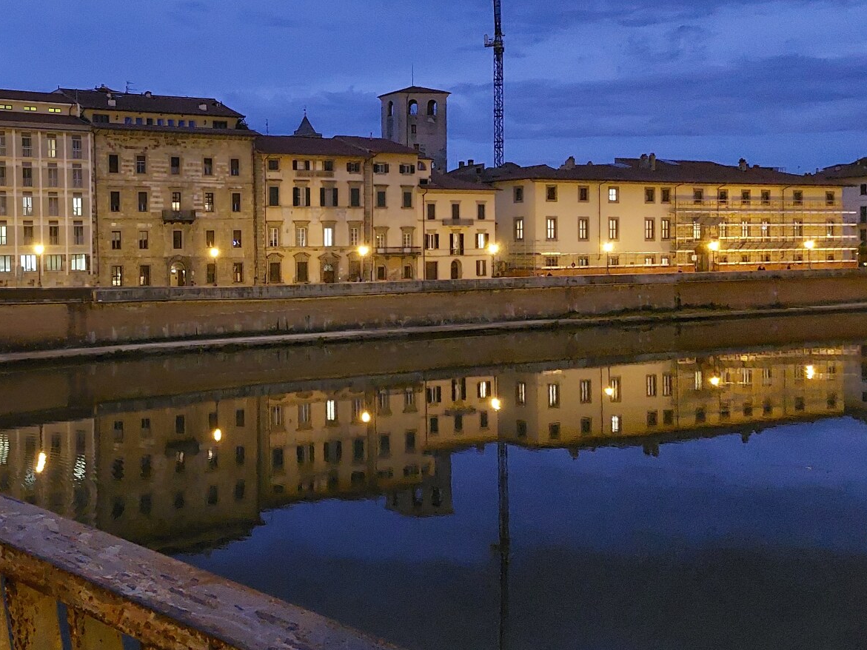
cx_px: 133
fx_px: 1027
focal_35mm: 41
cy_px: 270
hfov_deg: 42.9
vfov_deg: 35.0
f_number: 1.8
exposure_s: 1/25
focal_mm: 5.23
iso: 1600
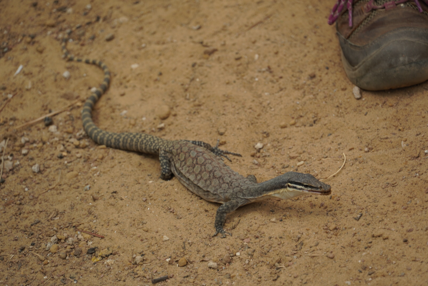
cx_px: 214
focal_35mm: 202
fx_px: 2409
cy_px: 143
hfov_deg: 10.2
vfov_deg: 6.8
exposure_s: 1/250
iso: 125
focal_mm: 135
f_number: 5.6
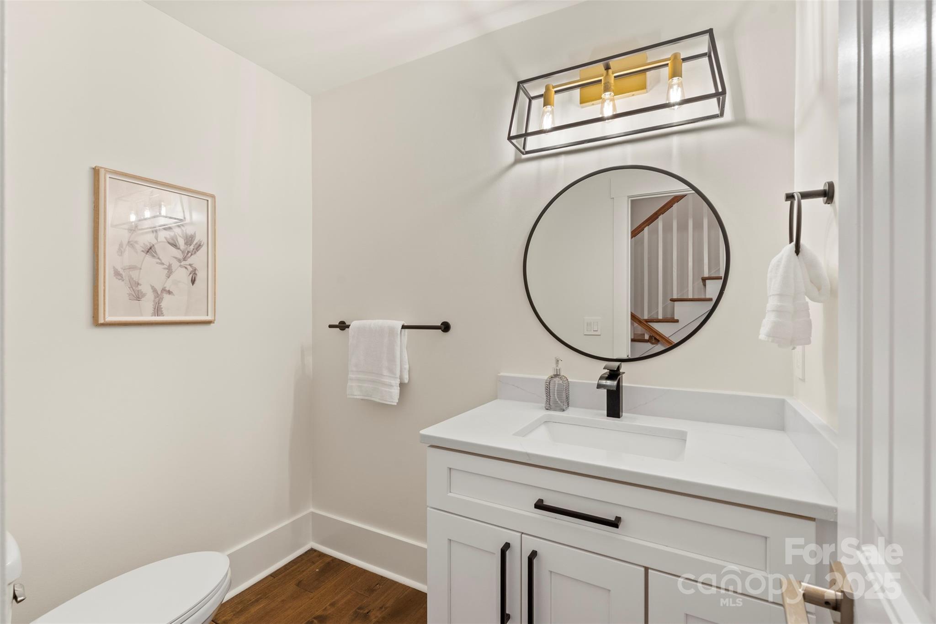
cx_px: 468
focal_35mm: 16
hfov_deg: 96.7
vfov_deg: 73.7
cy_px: 312
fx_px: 416
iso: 640
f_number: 9
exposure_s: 1/5
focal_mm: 16
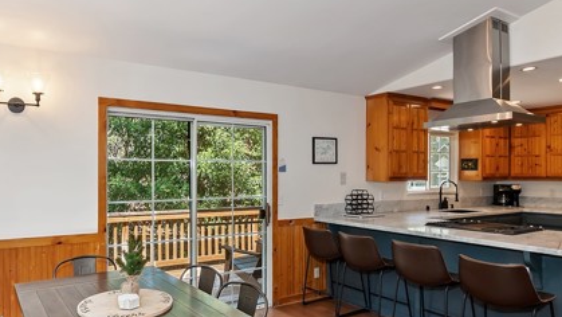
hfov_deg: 75.4
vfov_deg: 47.6
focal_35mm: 24
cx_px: 224
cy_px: 183
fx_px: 358
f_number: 8
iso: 360
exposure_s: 1/30
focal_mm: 10
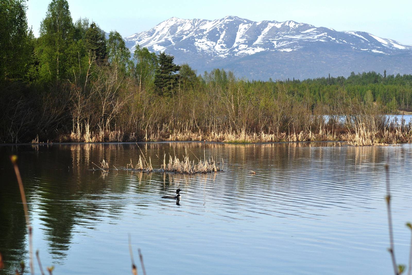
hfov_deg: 19.4
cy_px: 138
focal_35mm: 105
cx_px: 206
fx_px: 1202
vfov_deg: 13.1
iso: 200
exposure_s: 1/640
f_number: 6.3
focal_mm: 70
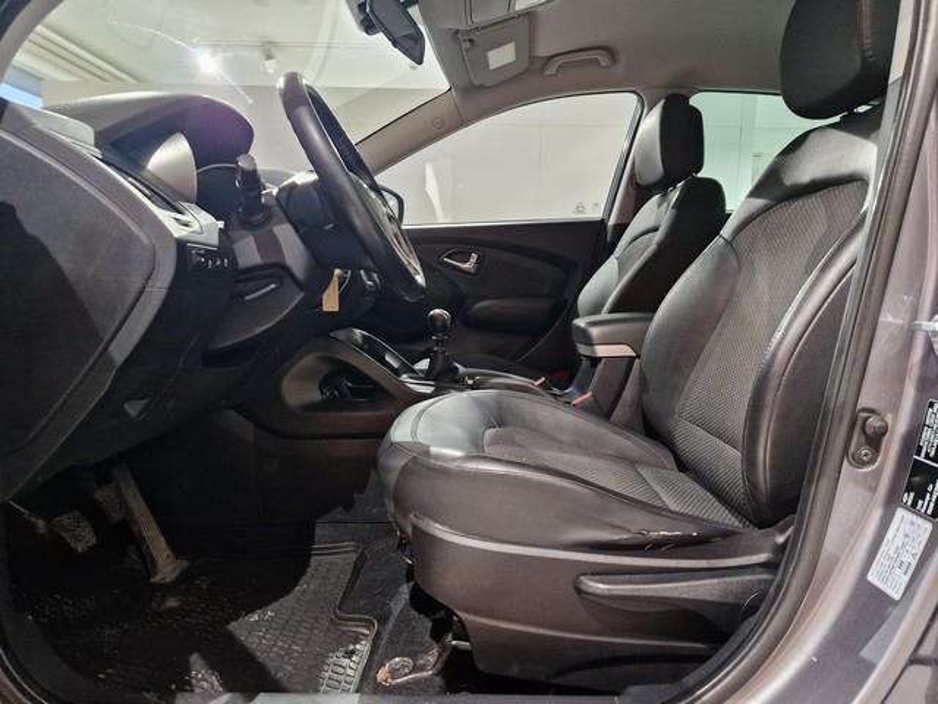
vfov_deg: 58.9
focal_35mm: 23
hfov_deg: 73.9
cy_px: 352
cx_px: 469
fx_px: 623
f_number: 1.8
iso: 640
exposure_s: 1/100
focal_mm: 5.4
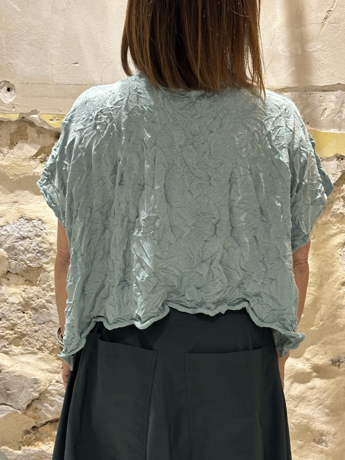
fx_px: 638
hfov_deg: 30.3
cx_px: 172
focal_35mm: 48
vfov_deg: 39.7
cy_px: 230
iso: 200
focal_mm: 6.86
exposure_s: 1/33
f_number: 1.78
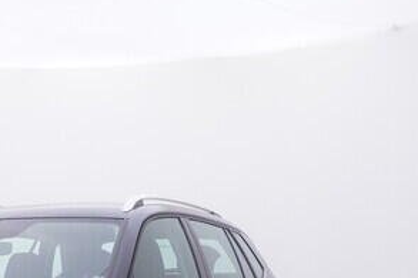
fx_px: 914
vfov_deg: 16.2
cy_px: 378
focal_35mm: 79
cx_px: 44
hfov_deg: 25.0
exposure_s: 1/80
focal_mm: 15
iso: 200
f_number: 5
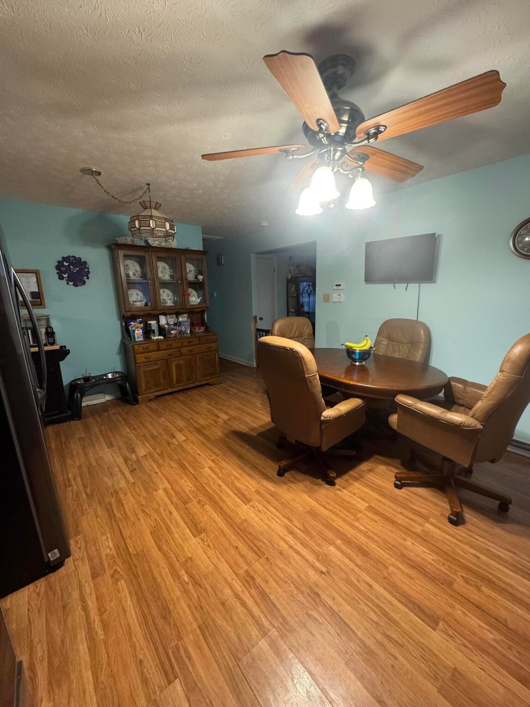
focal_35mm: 14
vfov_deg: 102.1
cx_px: 265
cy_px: 354
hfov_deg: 85.7
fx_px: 286
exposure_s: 1/40
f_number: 2.2
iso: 1000
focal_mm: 2.22
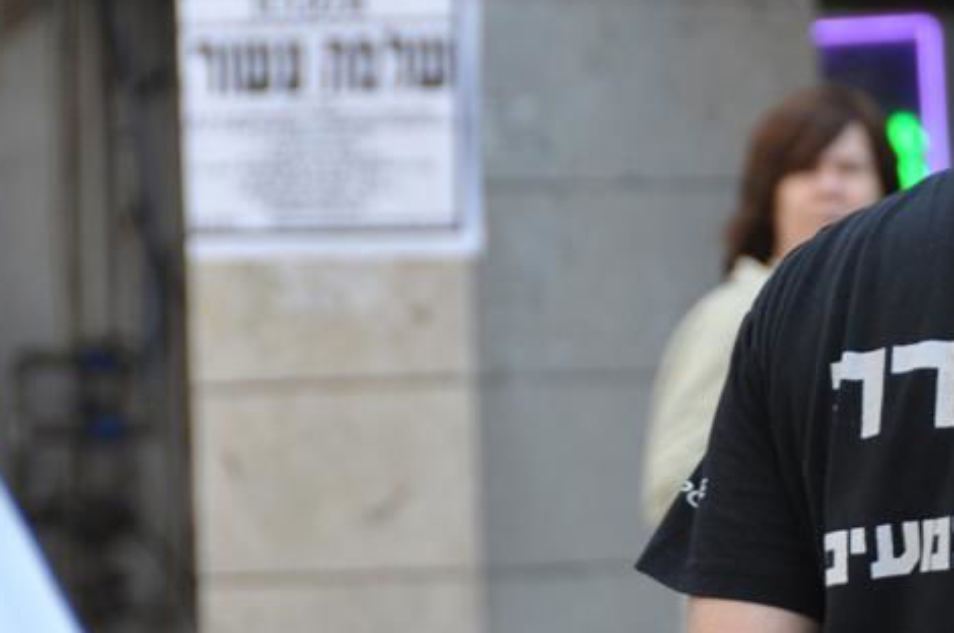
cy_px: 225
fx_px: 12967
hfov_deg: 4.2
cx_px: 913
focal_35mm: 490
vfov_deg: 2.8
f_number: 5.6
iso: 450
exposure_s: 1/250
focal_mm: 150
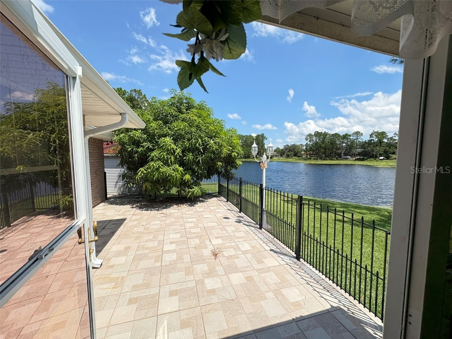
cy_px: 170
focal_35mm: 14
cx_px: 226
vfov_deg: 85.7
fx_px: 183
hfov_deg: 102.1
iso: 50
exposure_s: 1/1395
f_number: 2.2
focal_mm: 2.22
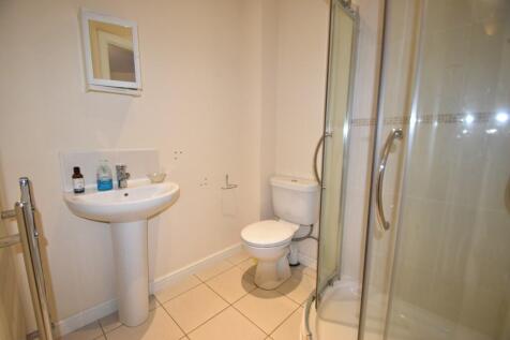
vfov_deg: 77.3
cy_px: 170
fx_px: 212
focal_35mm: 15
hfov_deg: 100.4
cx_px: 255
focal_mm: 10
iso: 500
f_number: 4.5
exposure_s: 1/60
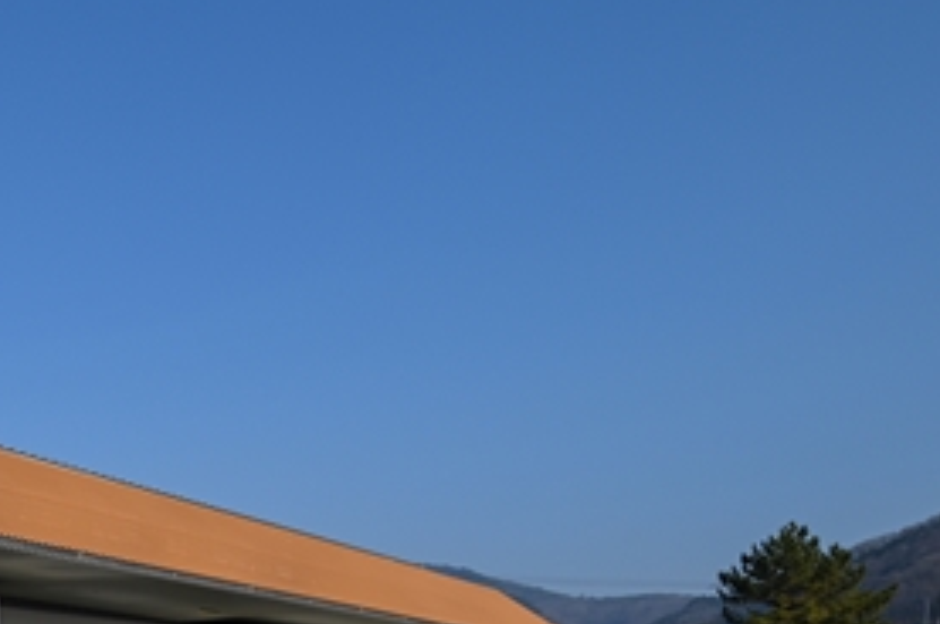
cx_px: -139
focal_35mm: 48
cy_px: 395
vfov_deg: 27.9
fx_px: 1252
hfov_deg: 34.4
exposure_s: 1/500
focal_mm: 19
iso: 200
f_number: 9
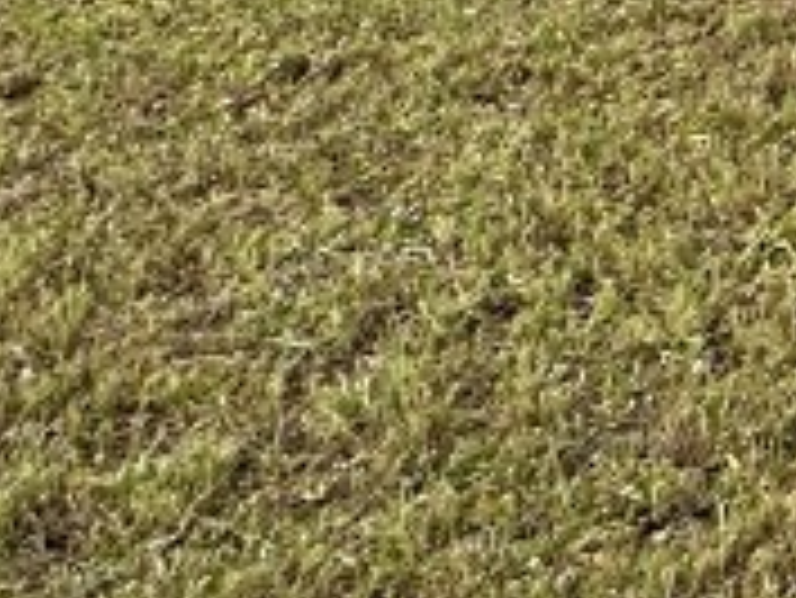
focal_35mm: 81
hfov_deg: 14.1
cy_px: -886
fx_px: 1864
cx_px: 2006
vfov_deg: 13.1
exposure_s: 1/1453
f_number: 2.2
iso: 40
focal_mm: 2.22
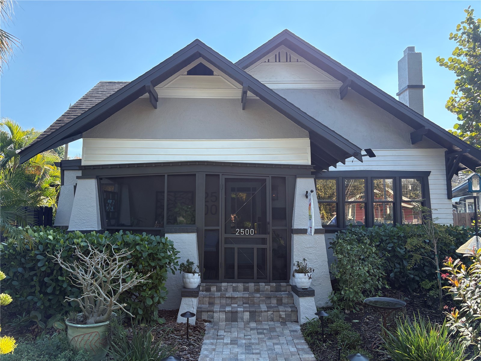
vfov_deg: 53.1
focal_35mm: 26
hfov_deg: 67.3
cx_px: 240
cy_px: 180
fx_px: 361
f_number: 1.6
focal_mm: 5.96
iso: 64
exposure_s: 1/1364
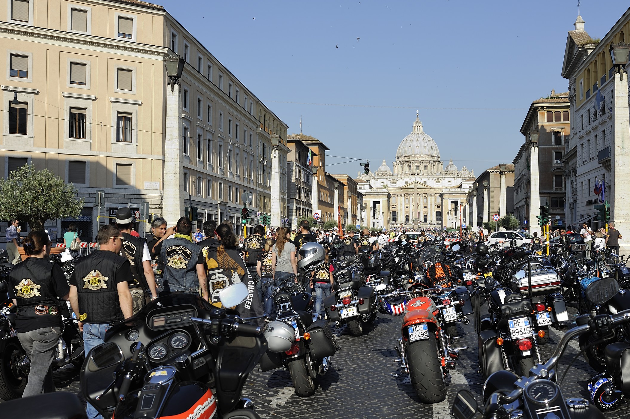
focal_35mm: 40
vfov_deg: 33.4
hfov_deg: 48.4
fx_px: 699
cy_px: 217
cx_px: 340
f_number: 8
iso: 200
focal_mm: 35
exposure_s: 1/320
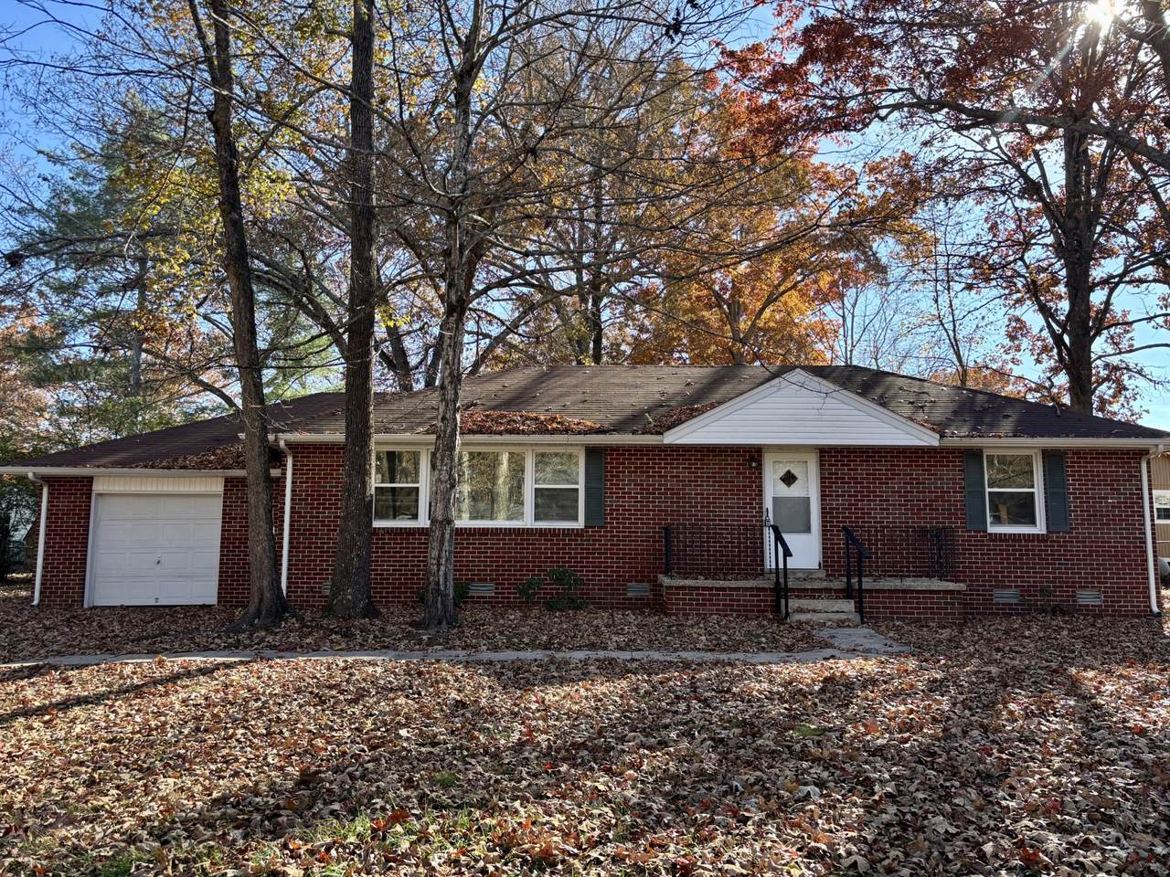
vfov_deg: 53.1
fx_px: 879
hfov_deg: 67.3
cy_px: 438
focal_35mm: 26
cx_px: 585
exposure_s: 1/484
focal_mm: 5.96
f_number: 1.6
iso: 50
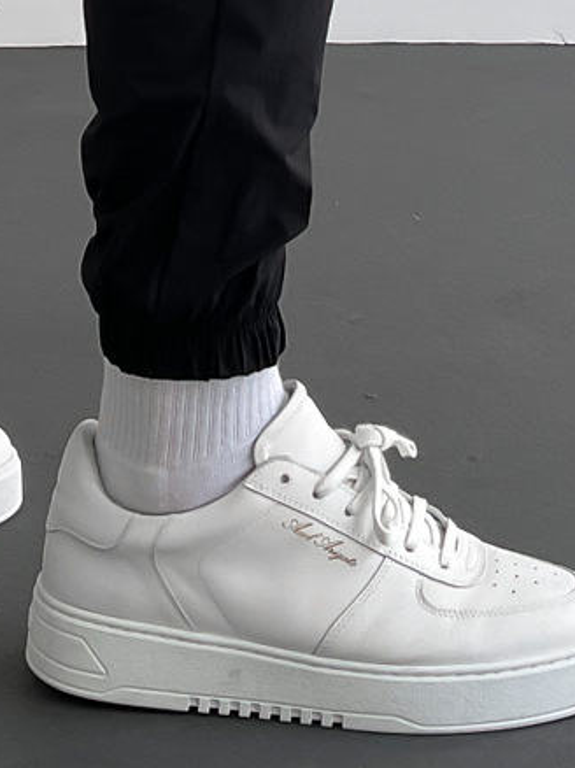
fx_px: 2350
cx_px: 130
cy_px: -421
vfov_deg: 16.7
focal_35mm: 106
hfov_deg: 13.9
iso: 32
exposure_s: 1/120
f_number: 1.8
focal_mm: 3
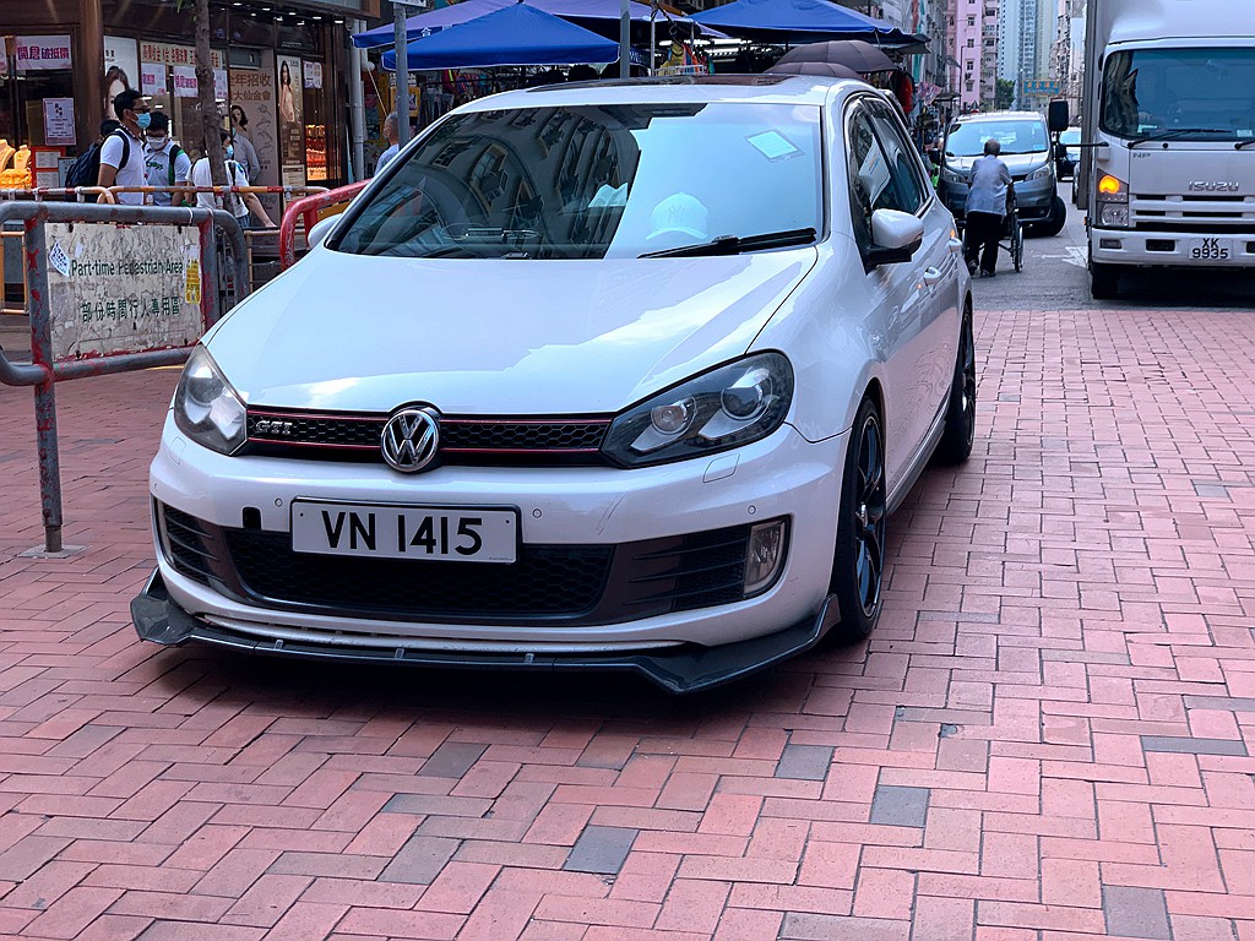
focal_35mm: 52
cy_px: 470
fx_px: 1885
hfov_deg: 36.8
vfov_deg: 28.0
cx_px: 628
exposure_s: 1/207
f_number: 2.4
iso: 16
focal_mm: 6
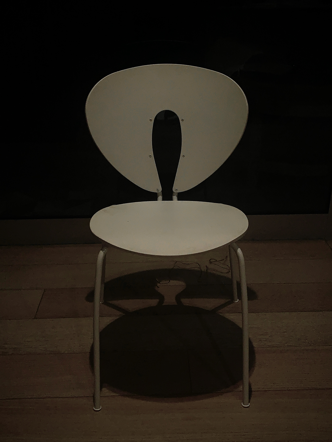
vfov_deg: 50.1
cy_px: 221
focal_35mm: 37
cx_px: 166
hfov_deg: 38.7
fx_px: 473
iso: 25
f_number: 1.8
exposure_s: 1/60
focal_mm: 4.25
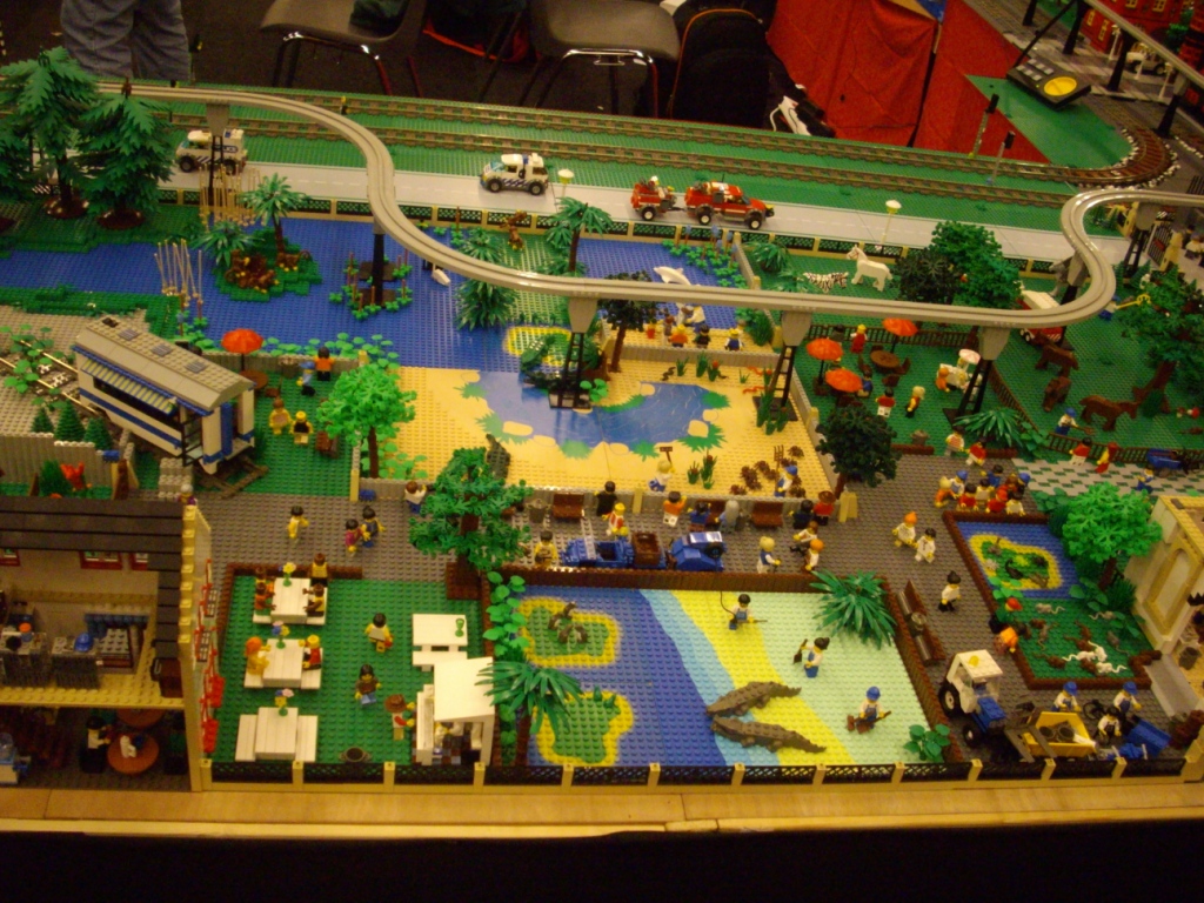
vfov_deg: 38.7
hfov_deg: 50.1
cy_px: 452
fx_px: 1287
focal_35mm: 37
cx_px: 602
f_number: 2.8
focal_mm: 6.2
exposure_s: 1/20
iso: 400
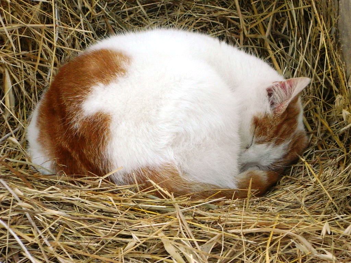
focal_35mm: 465
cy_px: 132
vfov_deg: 3.2
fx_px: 4715
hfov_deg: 4.3
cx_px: 176
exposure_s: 1/400
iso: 400
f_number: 5.7
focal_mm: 83.7
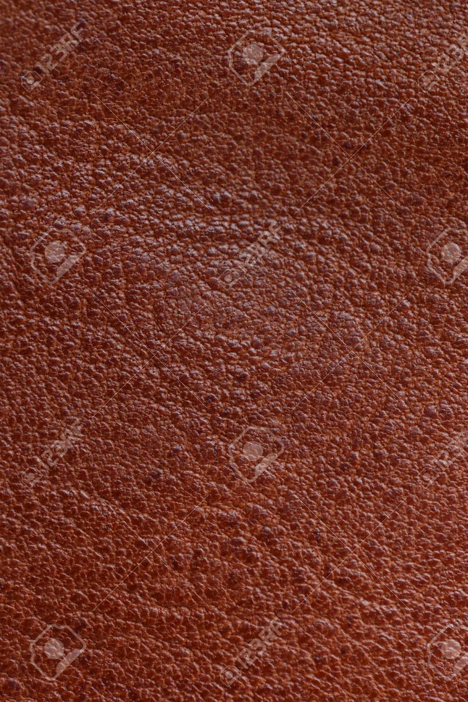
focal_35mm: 105
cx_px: 234
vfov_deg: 19.5
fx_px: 2047
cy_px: 351
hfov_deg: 13.0
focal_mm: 105
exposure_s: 1/160
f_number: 11
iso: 50
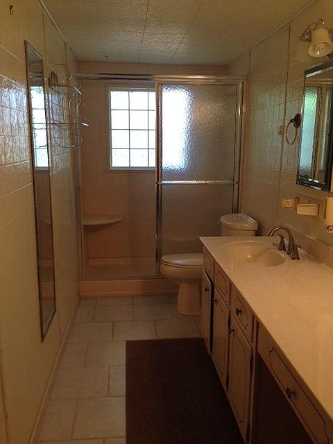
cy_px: 222
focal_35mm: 33
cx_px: 166
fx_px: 423
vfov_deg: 55.4
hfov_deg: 42.9
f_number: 2.4
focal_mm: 4.12
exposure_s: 1/40
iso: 64
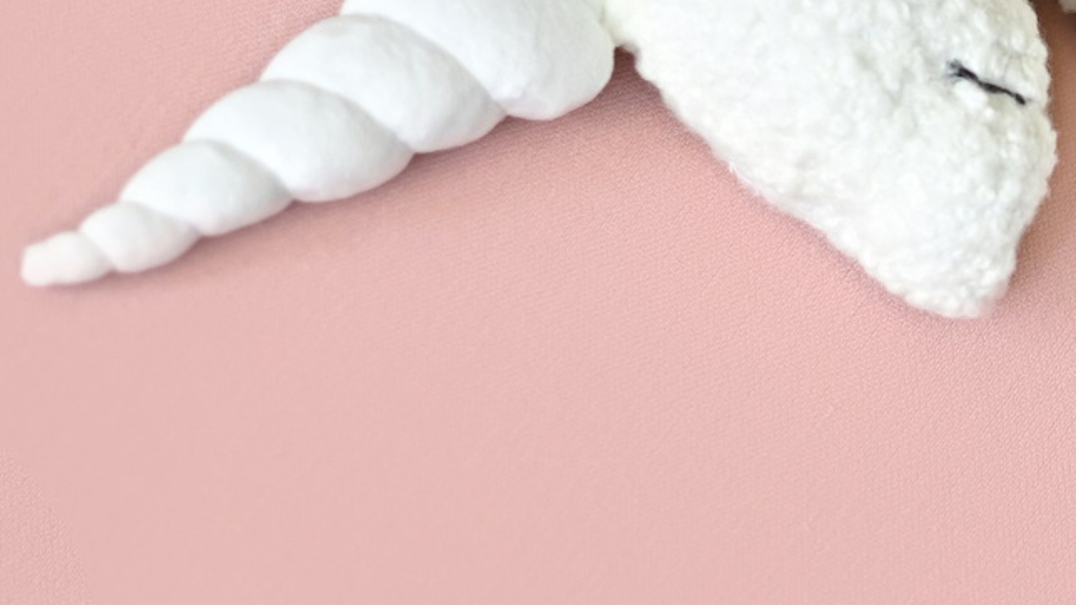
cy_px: -190
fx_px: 5934
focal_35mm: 208
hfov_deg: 10.1
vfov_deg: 5.8
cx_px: 1434
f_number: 2
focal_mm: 50
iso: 500
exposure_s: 1/400
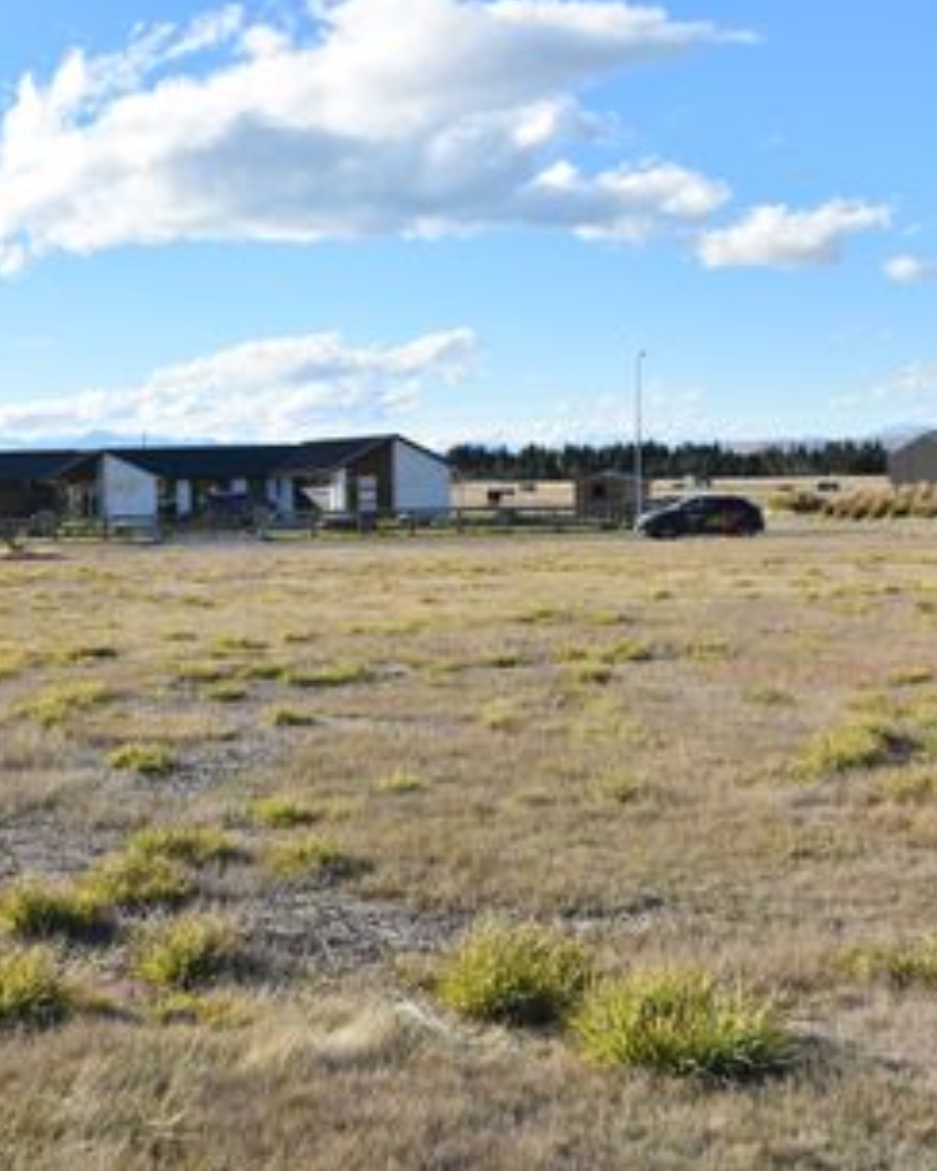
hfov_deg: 29.0
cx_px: 319
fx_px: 1803
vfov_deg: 36.0
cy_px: 589
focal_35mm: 52
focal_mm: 24
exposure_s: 1/400
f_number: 10
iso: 200
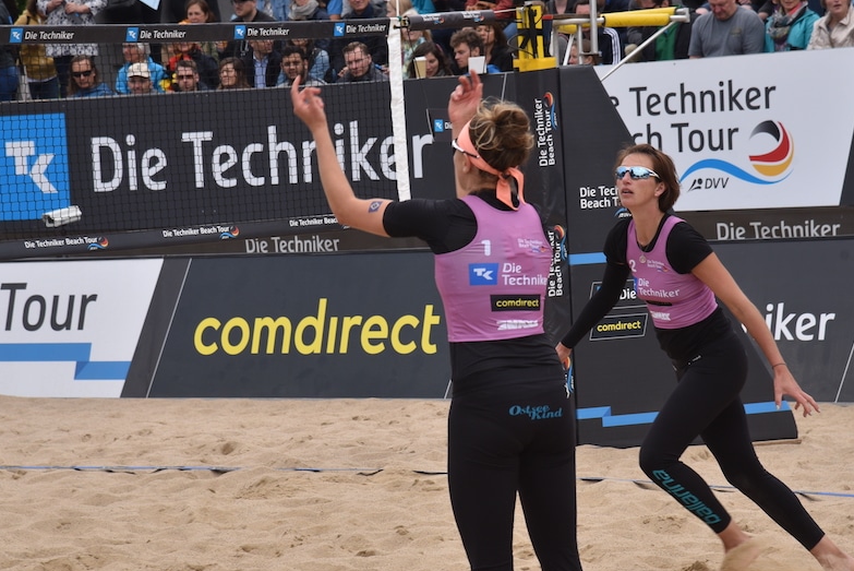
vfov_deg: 8.8
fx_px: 3726
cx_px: 462
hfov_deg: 13.1
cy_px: 267
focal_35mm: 157
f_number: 9
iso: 200
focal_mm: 120
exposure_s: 1/320
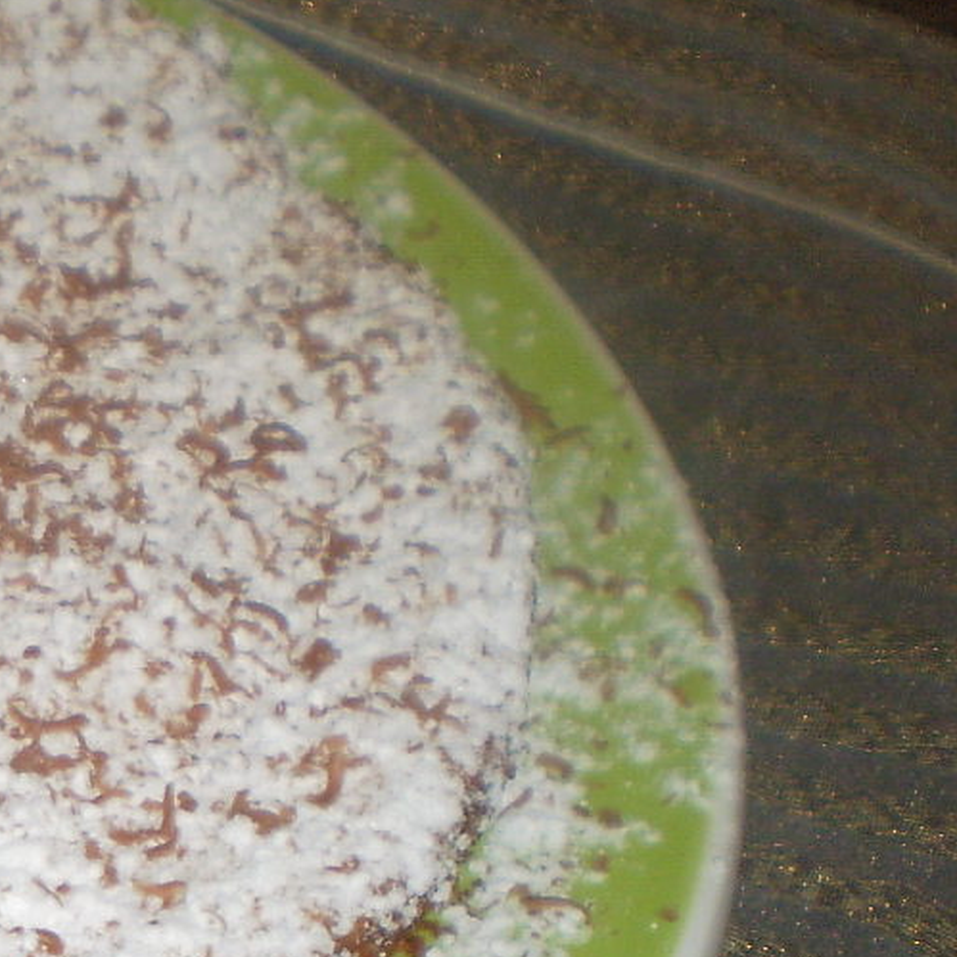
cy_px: 723
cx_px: -573
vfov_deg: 17.0
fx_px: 3190
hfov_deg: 15.4
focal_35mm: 102
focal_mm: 6.3
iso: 125
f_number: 3.1
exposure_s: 1/30
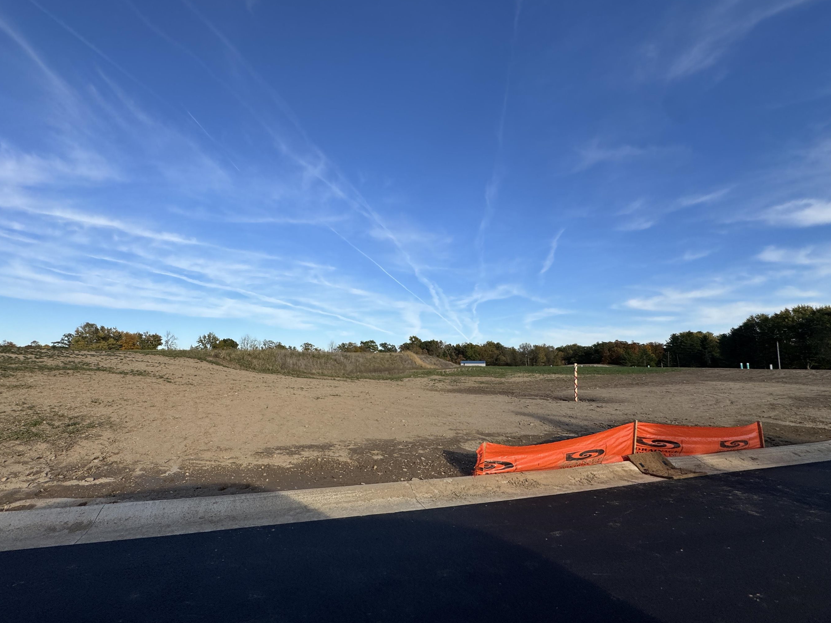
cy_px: 323
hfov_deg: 94.3
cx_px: 384
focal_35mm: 16
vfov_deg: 78.1
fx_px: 384
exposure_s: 1/2028
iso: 50
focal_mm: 2.22
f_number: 2.2
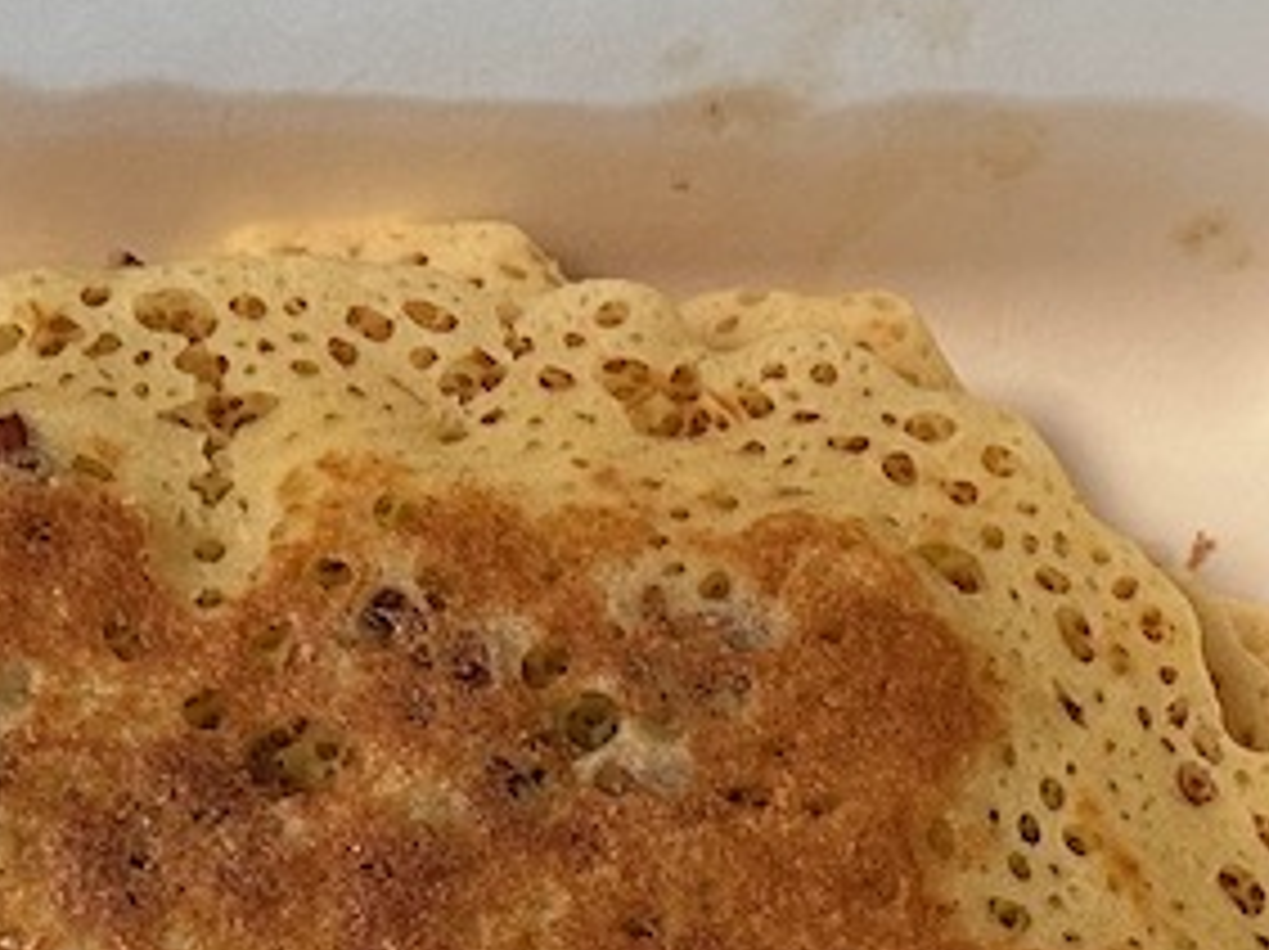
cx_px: 698
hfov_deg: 18.1
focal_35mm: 109
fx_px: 3992
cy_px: 1022
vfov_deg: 13.3
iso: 320
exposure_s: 1/60
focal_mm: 6.86
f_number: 1.78
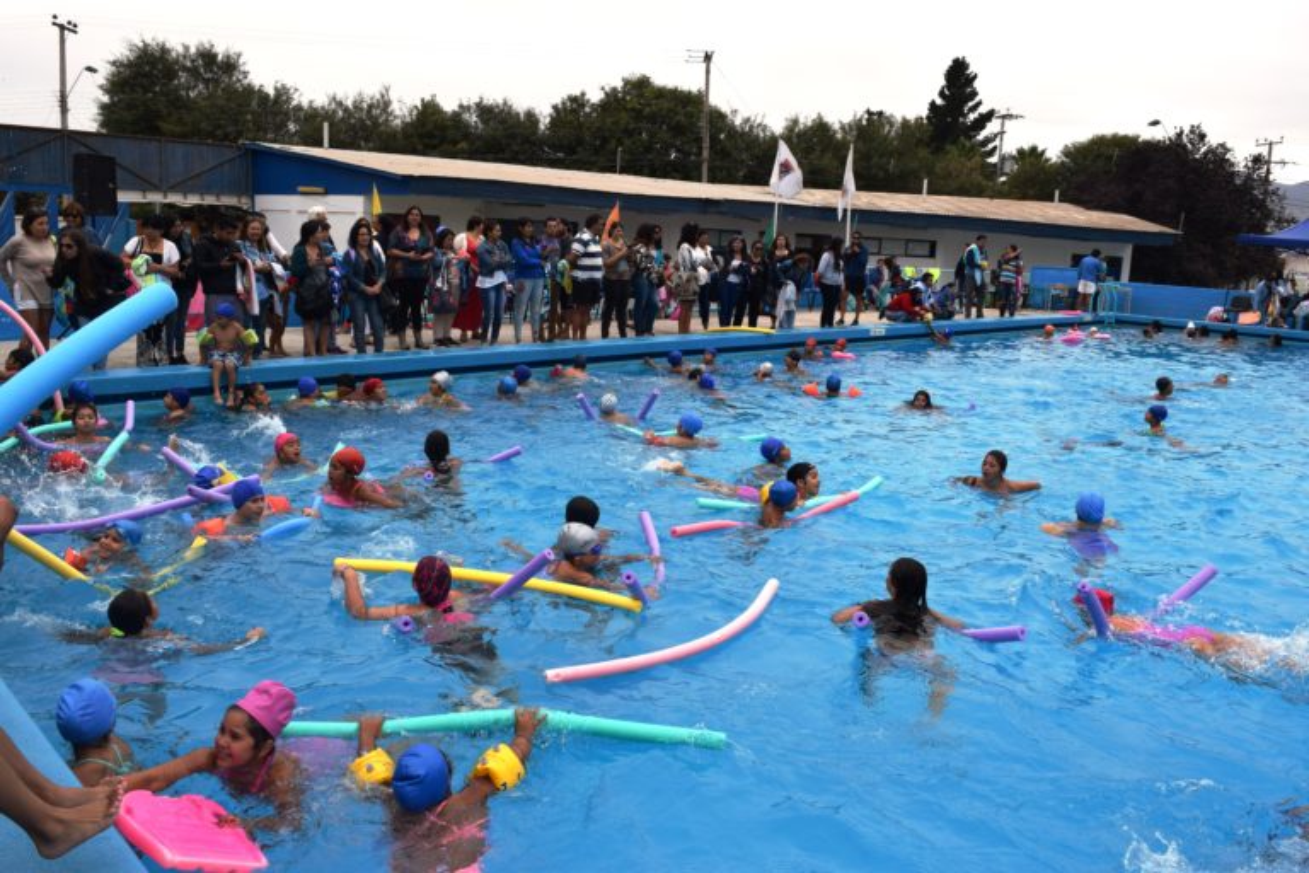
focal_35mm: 27
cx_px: 654
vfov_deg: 47.9
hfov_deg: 67.4
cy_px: 436
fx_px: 982
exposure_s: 1/400
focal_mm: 18
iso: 200
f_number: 10
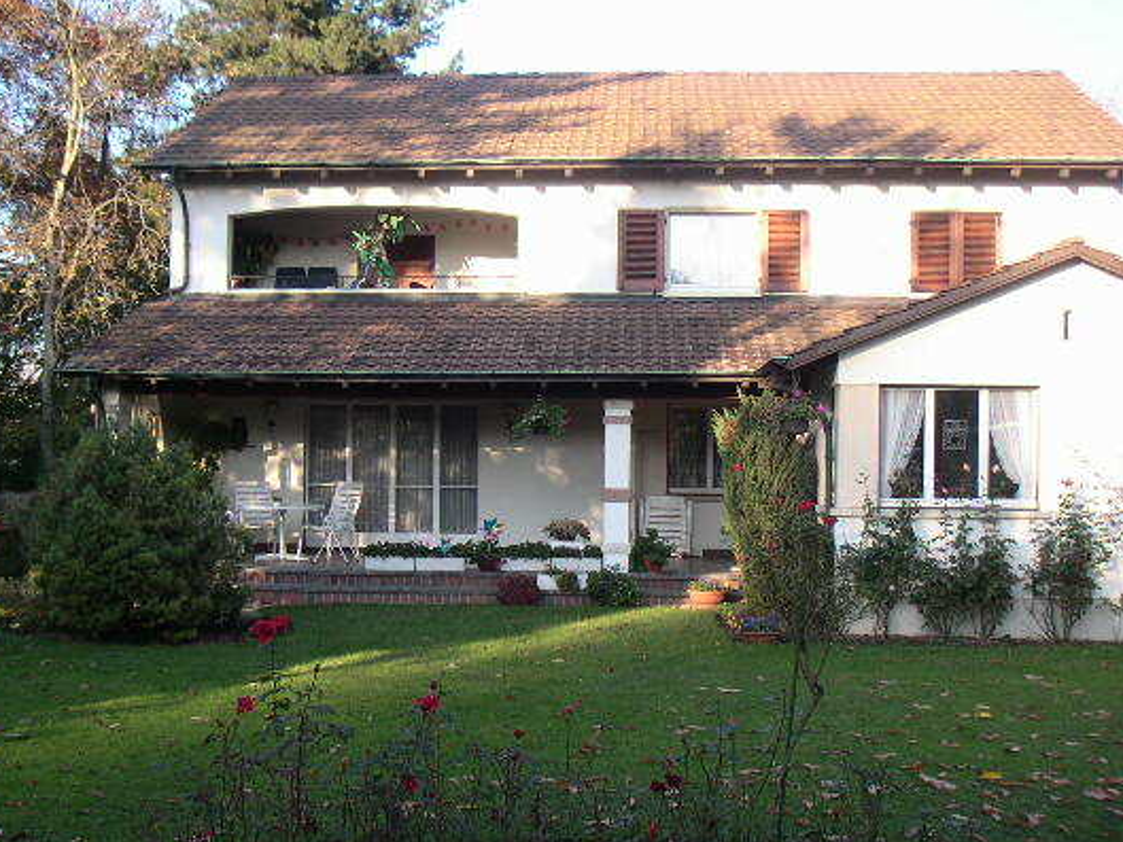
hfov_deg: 41.2
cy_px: 458
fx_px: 1493
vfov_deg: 31.5
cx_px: 514
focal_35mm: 46
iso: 50
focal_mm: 6
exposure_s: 1/125
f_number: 2.8
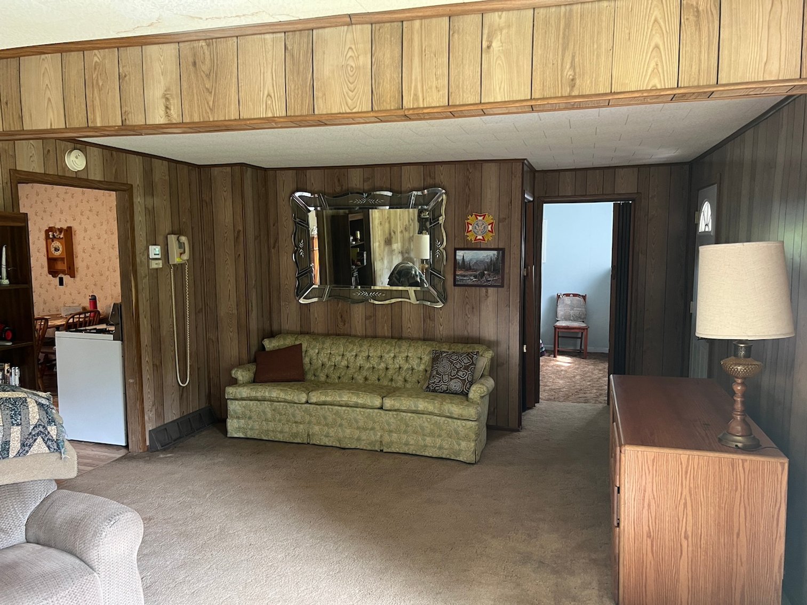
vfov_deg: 53.1
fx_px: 606
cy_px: 302
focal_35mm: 26
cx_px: 404
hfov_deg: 67.3
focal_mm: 5.7
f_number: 1.5
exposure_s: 1/60
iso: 200
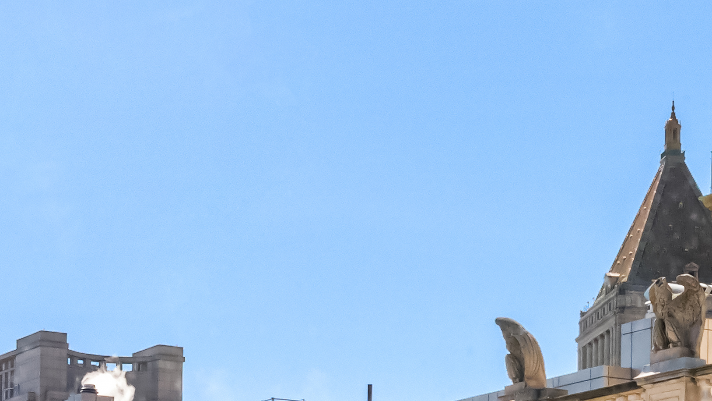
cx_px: 526
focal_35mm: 112
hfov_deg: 19.0
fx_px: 2114
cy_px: 317
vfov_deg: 10.8
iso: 500
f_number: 22
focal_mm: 29
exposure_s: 1/200
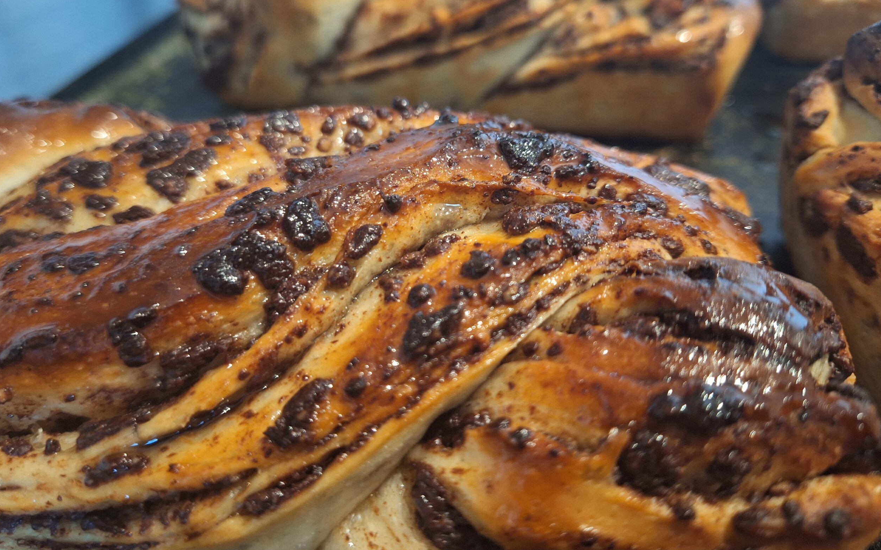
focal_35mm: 25
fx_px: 600
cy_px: 216
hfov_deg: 72.6
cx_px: 442
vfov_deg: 48.9
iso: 320
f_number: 1.8
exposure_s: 1/25
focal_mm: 5.54
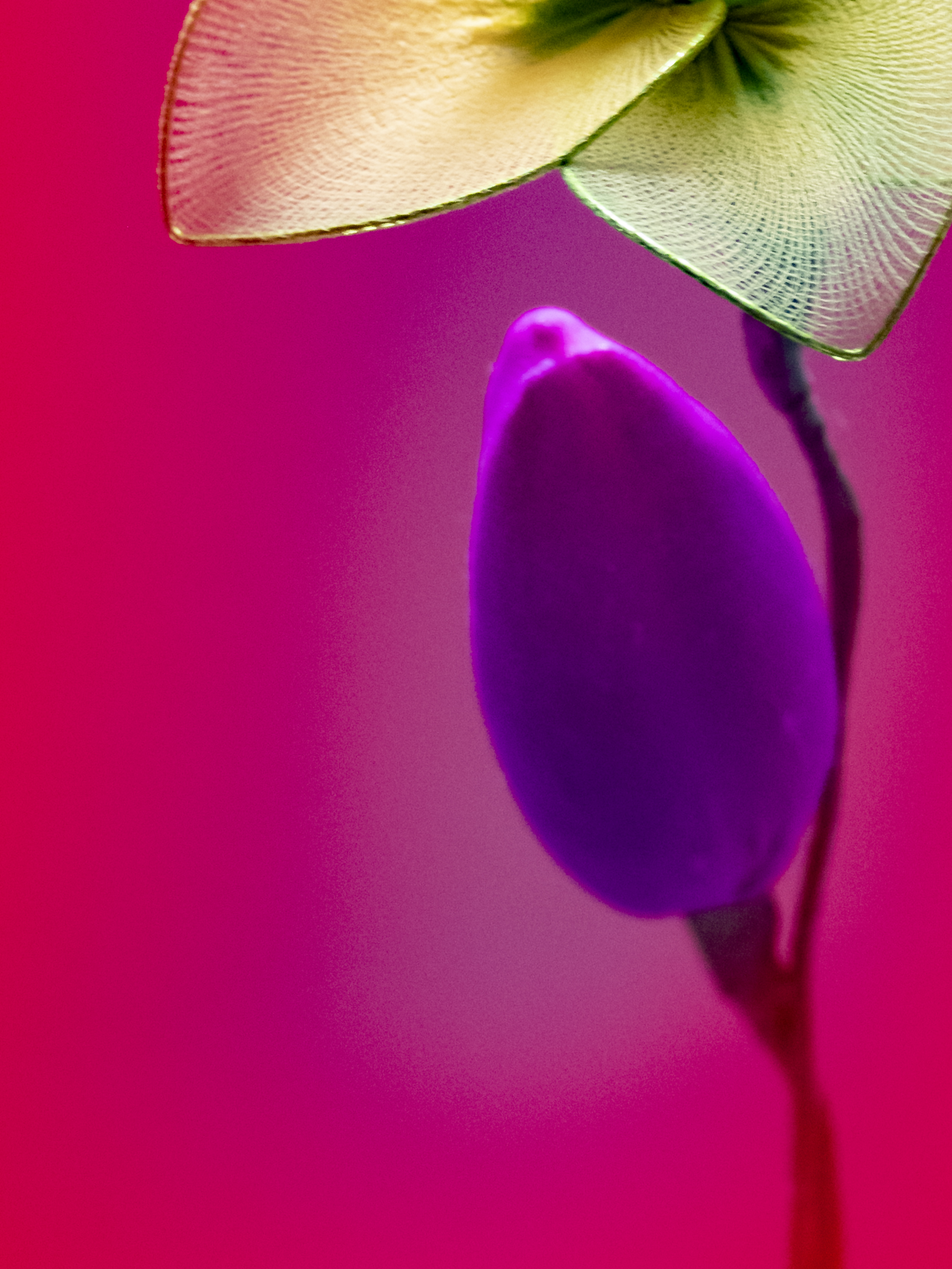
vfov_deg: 4.8
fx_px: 15143
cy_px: 147
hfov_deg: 3.6
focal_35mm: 413
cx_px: 689
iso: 1600
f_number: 4
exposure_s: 1/13
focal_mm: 71.46
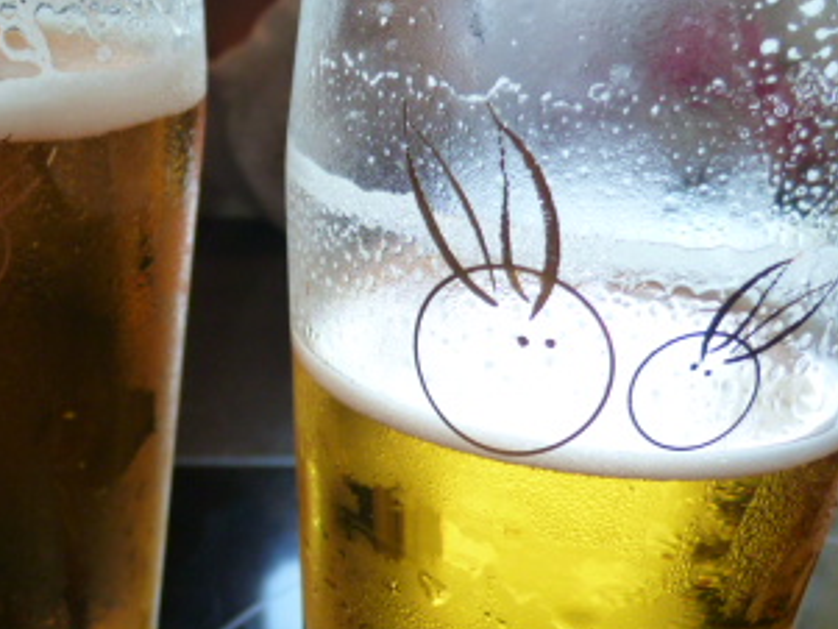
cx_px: 217
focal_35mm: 51
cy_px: 443
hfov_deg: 36.7
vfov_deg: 28.3
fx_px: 1235
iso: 125
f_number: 2.2
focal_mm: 4.3
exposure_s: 1/80
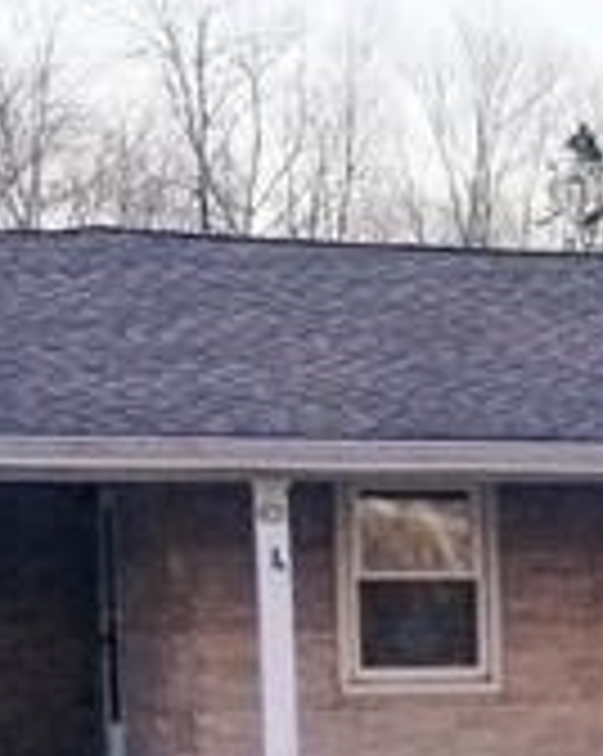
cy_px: 855
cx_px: 1134
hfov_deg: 9.4
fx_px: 3464
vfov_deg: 12.2
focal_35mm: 155
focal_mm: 4.3
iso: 50
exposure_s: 1/1720
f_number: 1.7
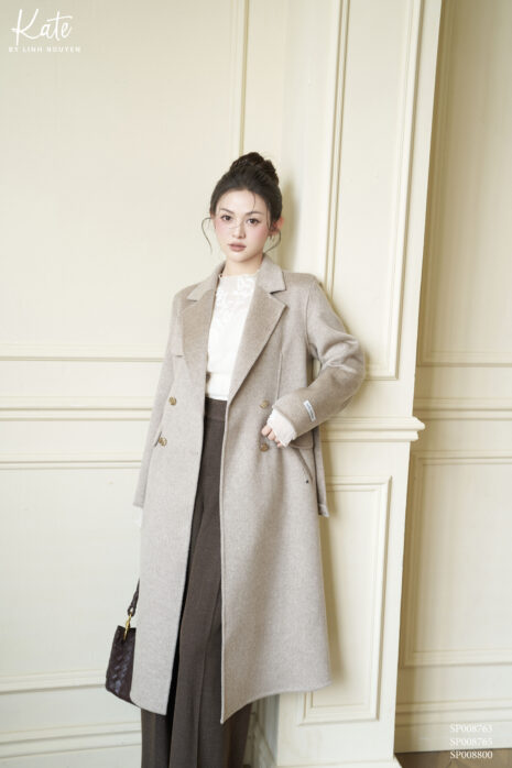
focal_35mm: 50
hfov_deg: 27.0
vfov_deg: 39.6
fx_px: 1067
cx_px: 256
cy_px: 384
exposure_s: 1/160
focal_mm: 50
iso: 400
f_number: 2.5
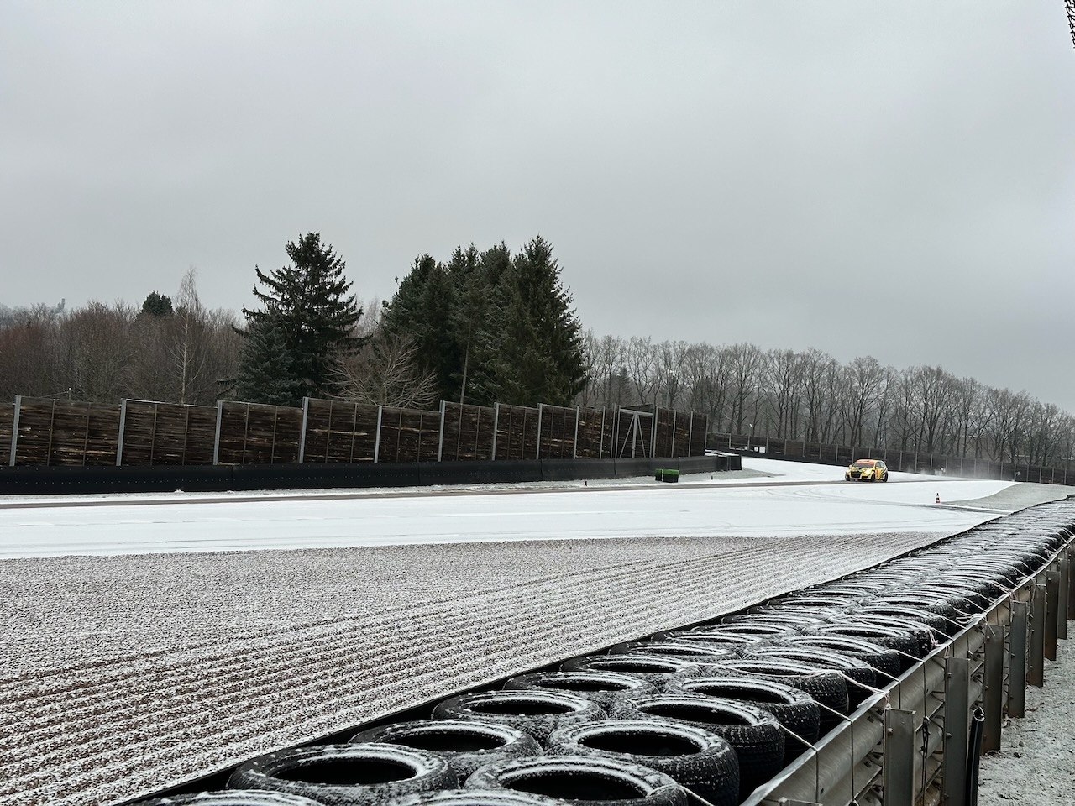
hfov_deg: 39.7
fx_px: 1491
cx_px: 538
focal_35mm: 48
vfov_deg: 30.3
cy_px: 403
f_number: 1.78
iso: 64
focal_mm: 6.86
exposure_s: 1/361
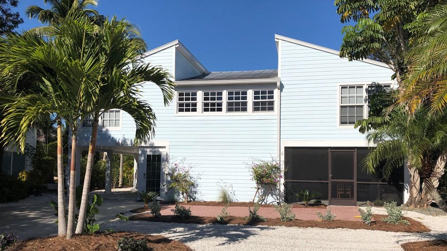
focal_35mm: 31
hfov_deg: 62.6
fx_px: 367
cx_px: 227
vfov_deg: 37.6
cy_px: 151
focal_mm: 4
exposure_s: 1/5348
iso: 25
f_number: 1.8
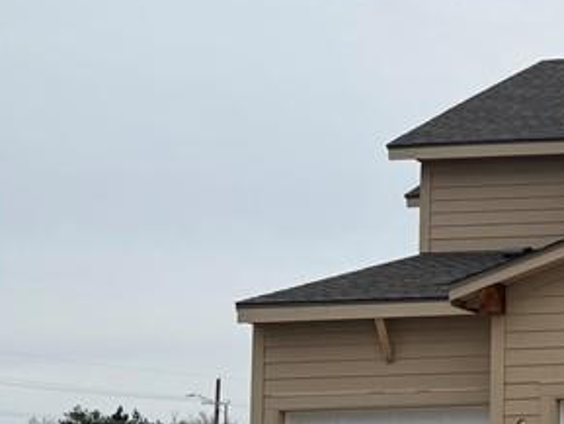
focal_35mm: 85
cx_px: 982
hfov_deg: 18.5
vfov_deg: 17.1
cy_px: 381
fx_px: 1385
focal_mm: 6.76
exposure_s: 1/3953
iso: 80
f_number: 1.78
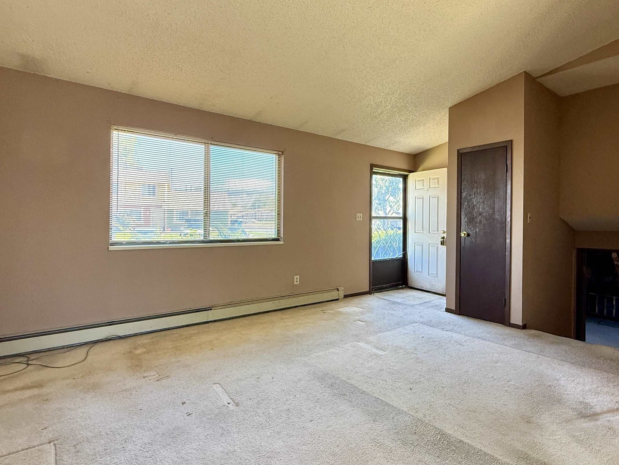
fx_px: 358
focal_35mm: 20
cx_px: 389
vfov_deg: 66.0
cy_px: 223
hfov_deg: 80.2
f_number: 2.2
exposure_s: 1/99
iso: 320
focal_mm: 2.22
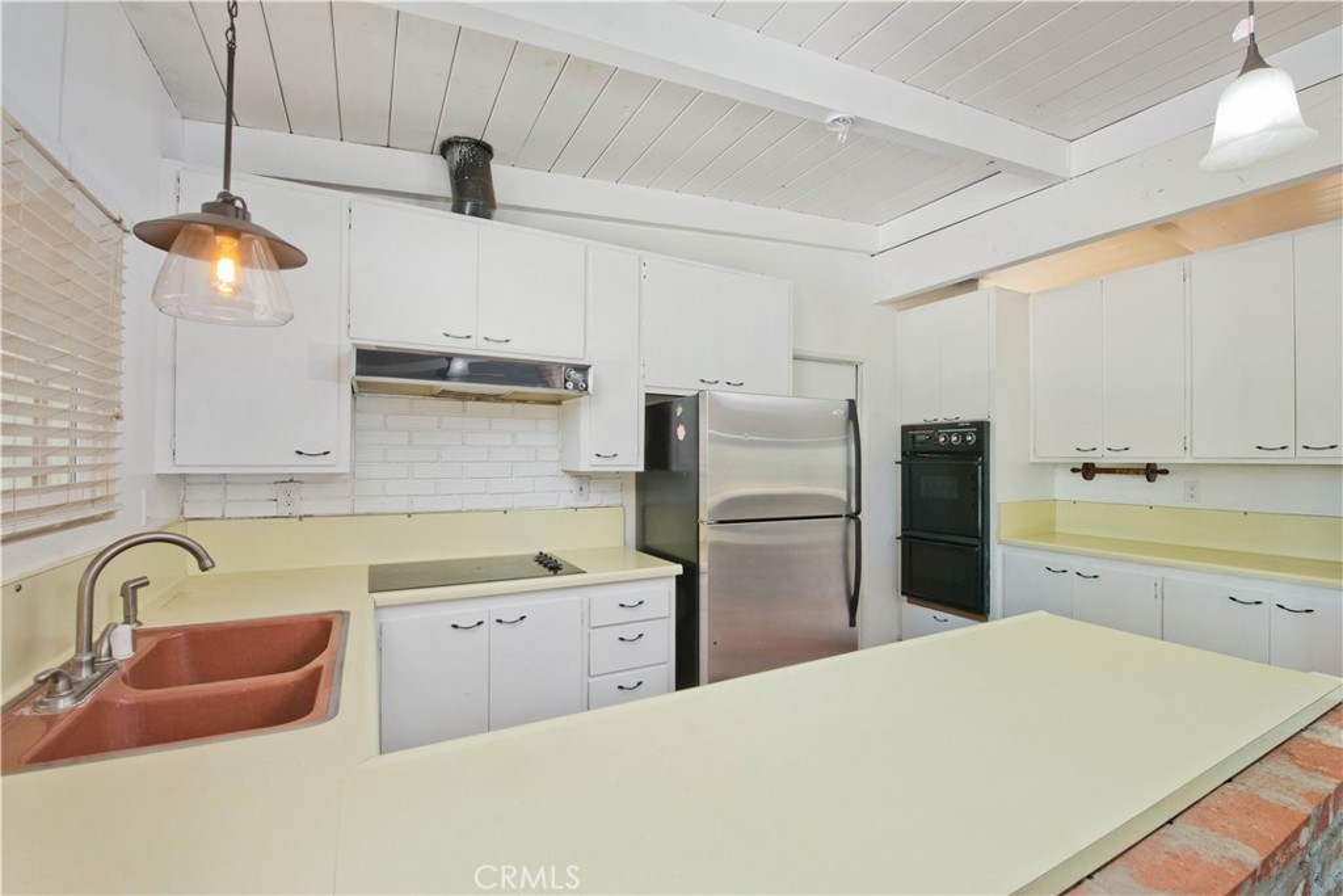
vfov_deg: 77.3
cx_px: 672
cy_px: 448
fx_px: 560
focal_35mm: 15
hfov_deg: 100.4
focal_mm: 15
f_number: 6.3
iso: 1250
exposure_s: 1/400
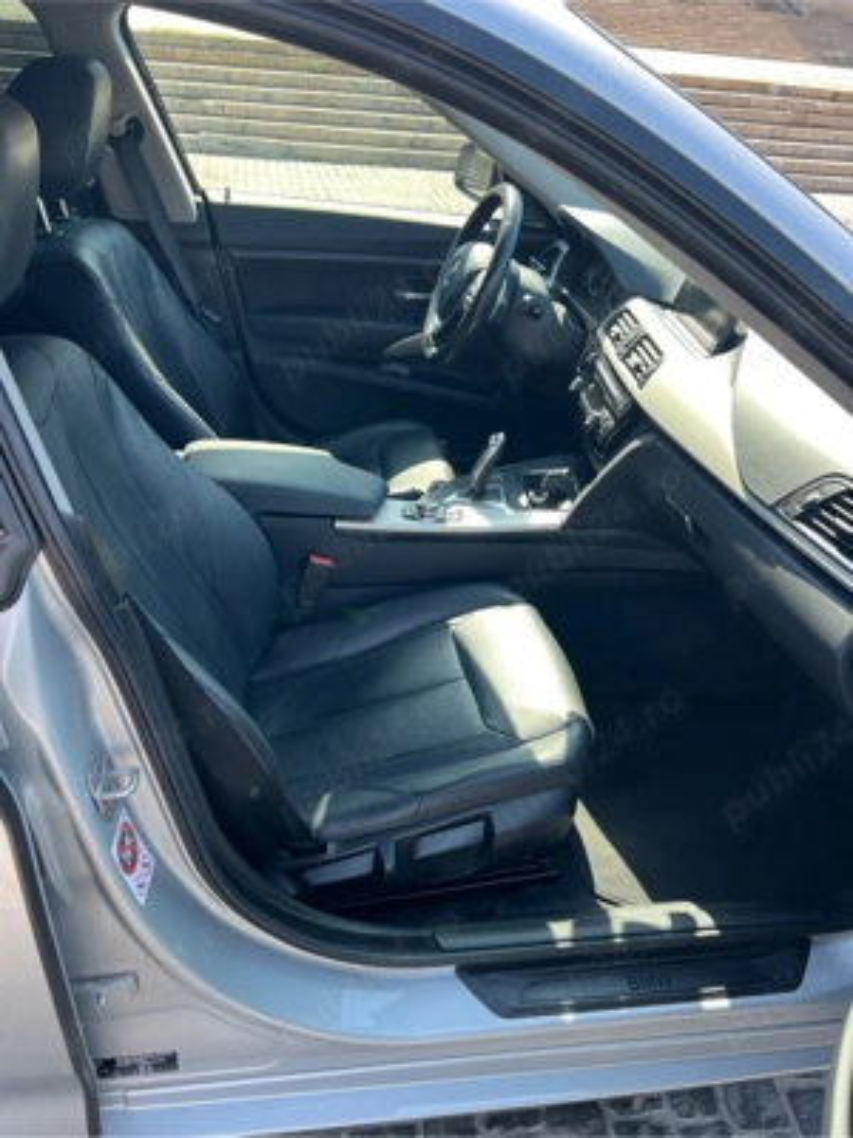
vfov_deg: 67.3
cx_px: 426
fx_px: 854
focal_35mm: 26
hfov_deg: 53.1
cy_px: 569
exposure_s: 1/270
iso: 50
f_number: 1.5
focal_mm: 5.7
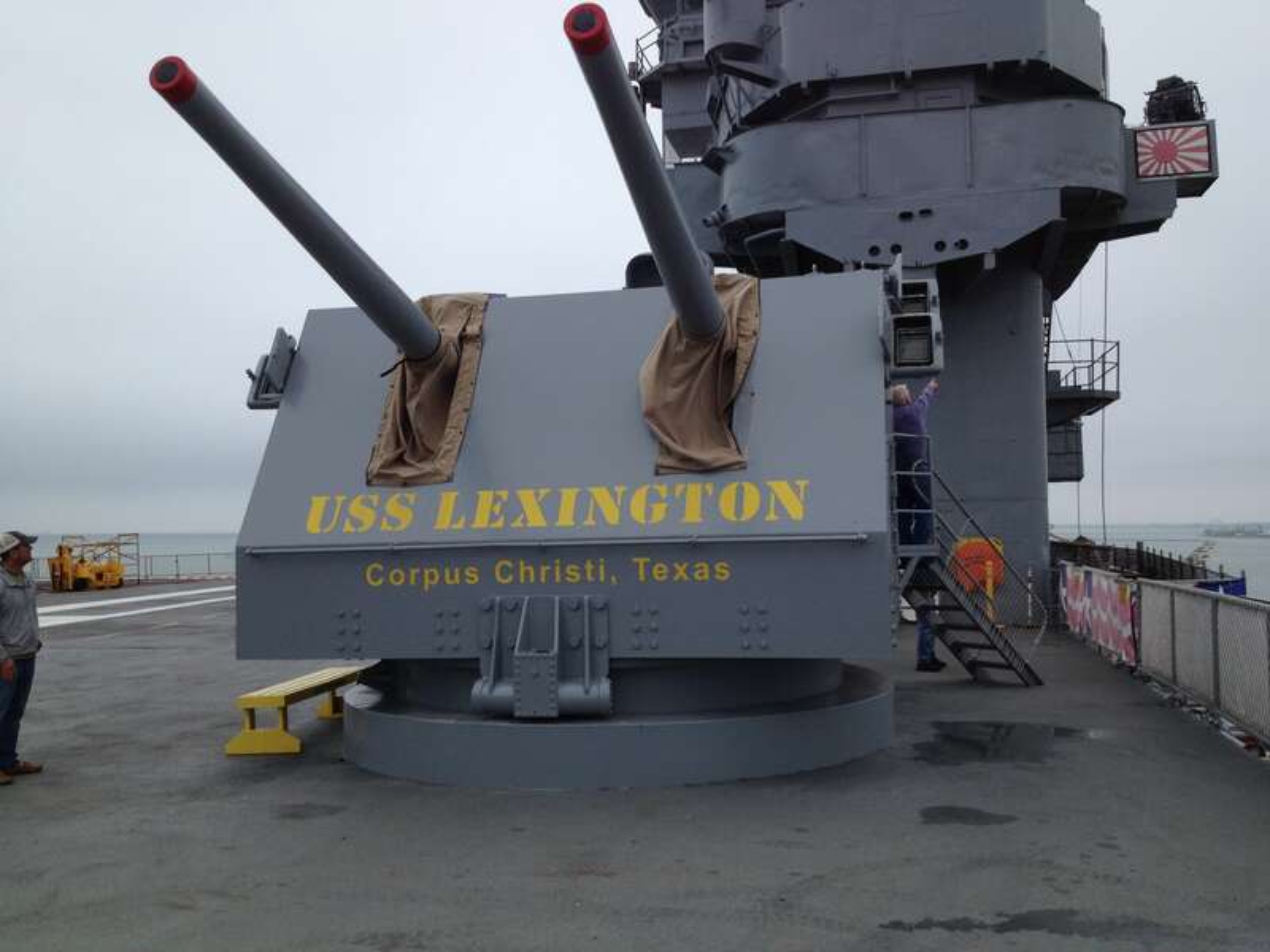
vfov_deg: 40.7
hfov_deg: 52.6
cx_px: 635
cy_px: 476
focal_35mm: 35
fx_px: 1284
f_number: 2.4
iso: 50
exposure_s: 1/1905
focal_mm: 4.28
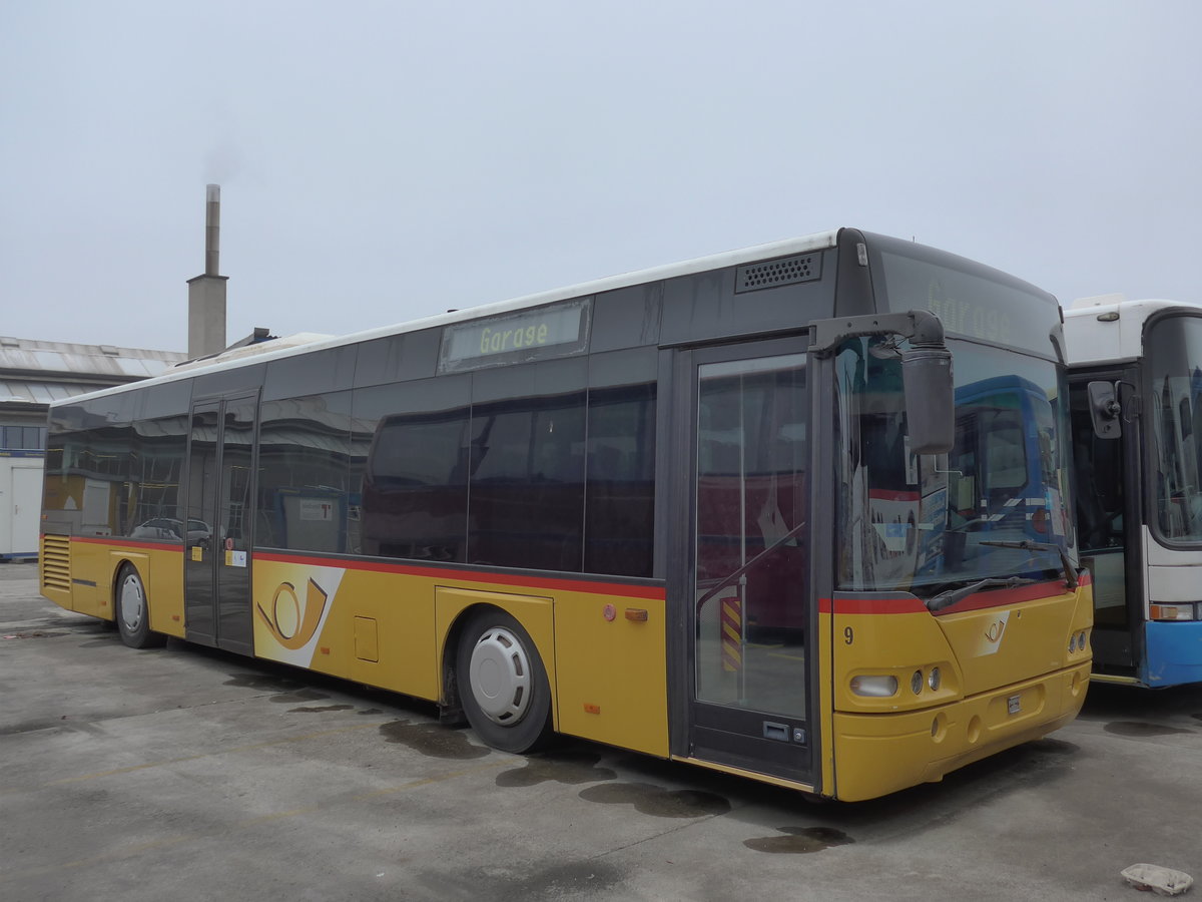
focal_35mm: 29
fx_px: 1007
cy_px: 451
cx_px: 601
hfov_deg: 61.7
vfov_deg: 48.2
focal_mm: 6
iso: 160
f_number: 2.5
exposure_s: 1/800
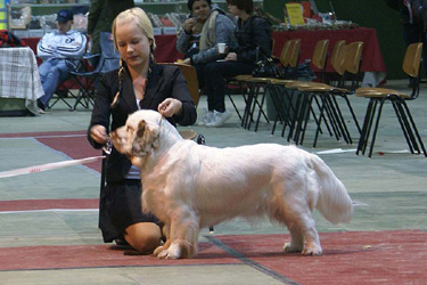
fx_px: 2657
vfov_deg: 6.1
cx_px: 182
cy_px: 109
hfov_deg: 9.2
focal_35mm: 224
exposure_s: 1/20
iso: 400
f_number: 5.6
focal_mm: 70
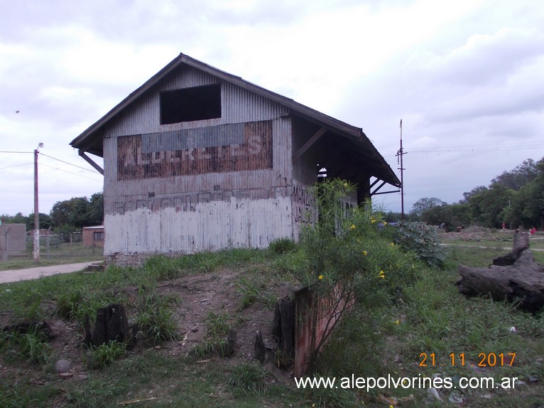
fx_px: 440
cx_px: 272
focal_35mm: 28
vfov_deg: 49.7
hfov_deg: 63.5
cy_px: 204
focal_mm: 4
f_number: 5.4
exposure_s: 1/250
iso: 80
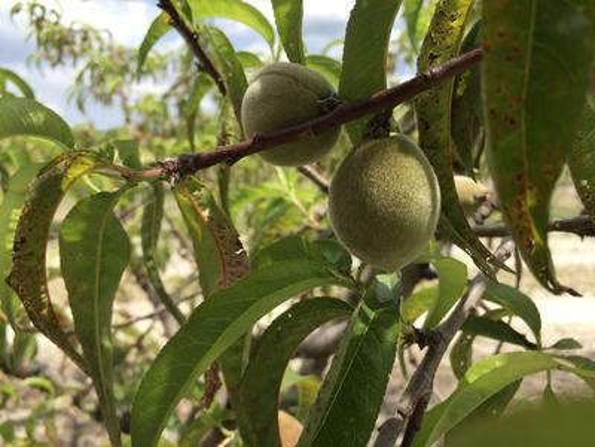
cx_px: 298
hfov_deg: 61.7
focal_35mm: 29
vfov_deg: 48.2
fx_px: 498
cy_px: 224
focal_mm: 4.15
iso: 25
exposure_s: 1/1054
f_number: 2.2
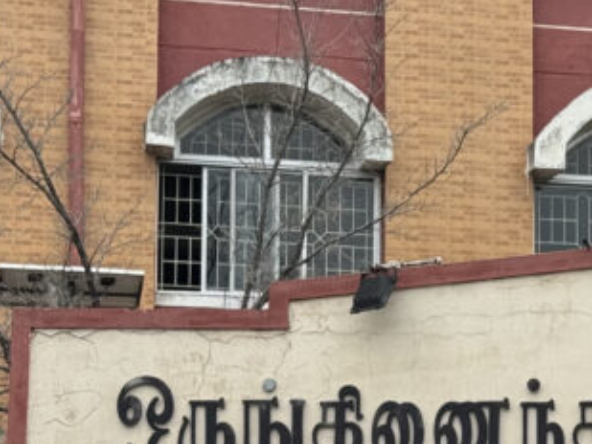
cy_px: 501
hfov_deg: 12.1
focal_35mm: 159
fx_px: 2720
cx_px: 745
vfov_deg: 9.2
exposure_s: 1/2252
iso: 64
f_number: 1.78
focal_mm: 6.76
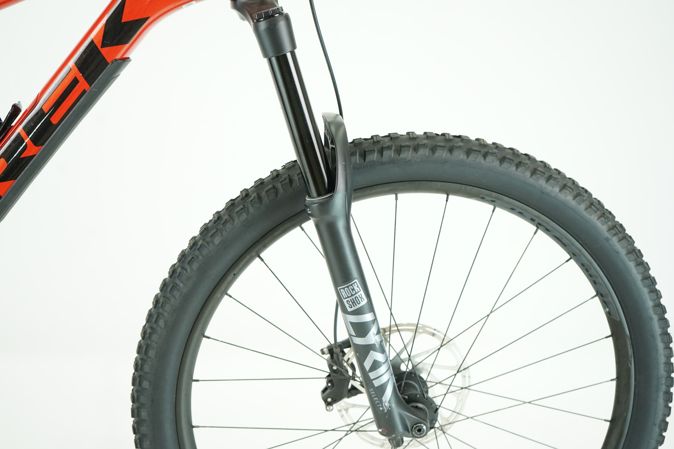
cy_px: 224
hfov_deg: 44.5
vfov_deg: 30.5
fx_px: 824
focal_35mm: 44
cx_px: 337
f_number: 5
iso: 2500
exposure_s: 1/200
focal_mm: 44
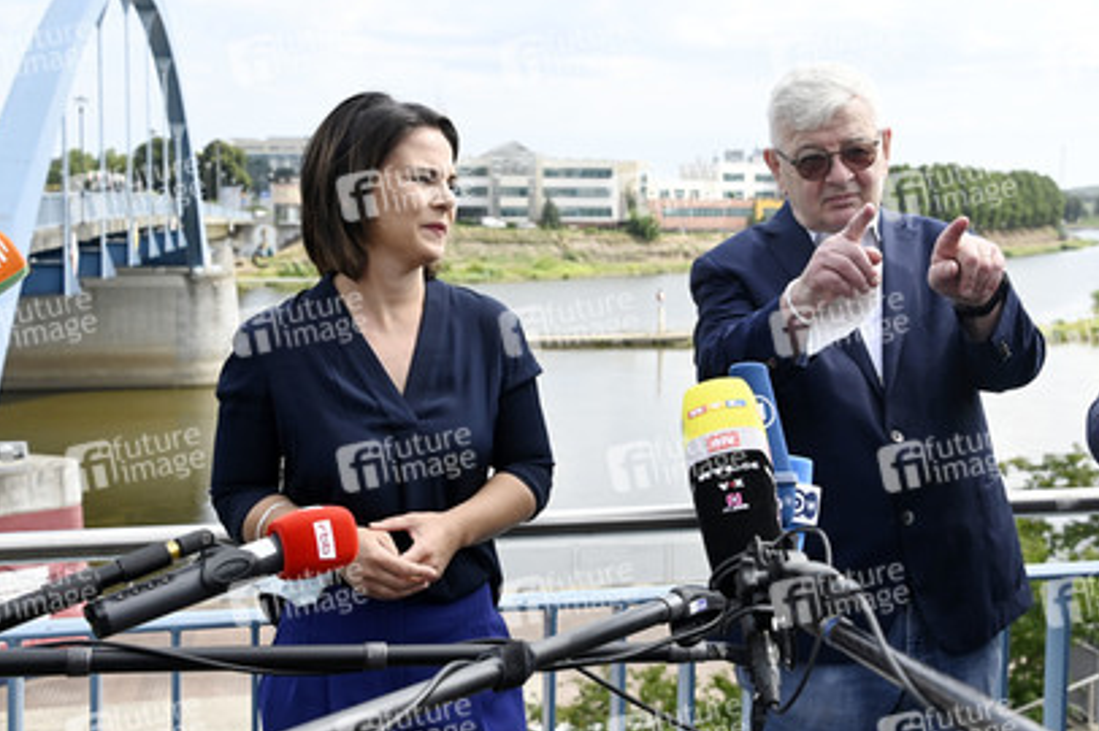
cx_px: 605
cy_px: 393
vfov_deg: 33.3
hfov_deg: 48.4
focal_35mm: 40
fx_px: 1220
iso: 1250
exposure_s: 1/3200
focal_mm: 36
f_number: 6.3
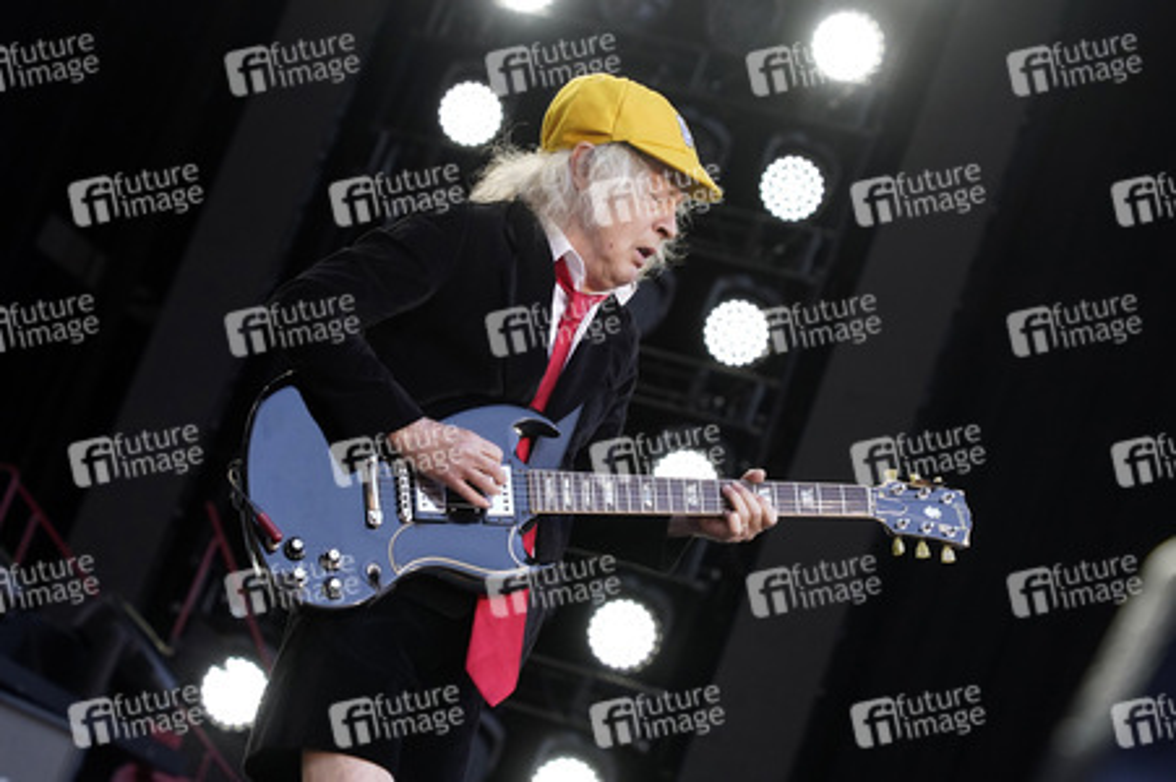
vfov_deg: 15.7
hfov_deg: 23.4
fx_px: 2840
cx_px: 588
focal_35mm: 87
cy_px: 391
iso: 1600
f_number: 5
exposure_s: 1/400
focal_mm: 87
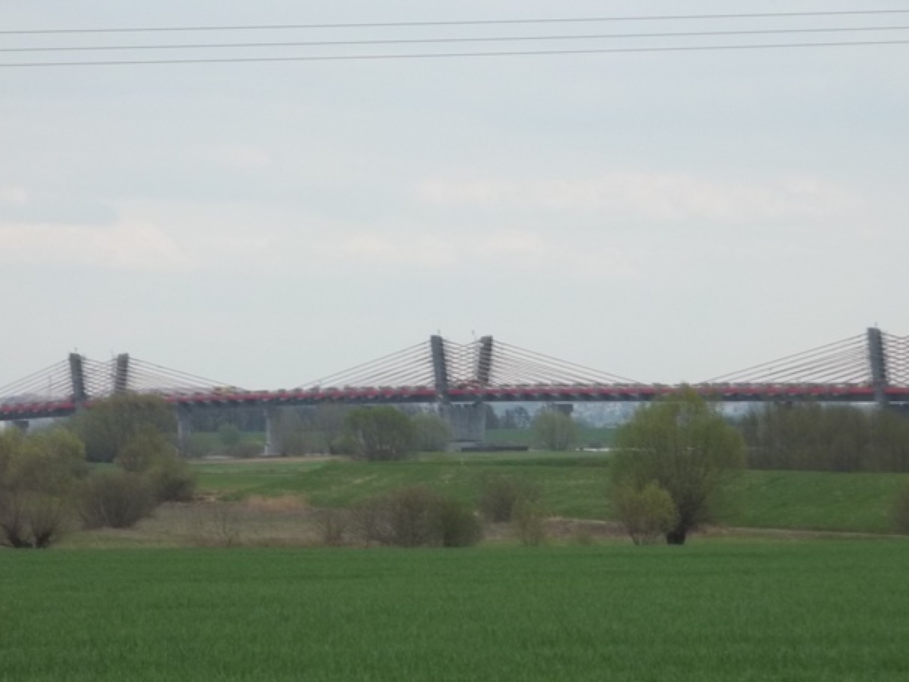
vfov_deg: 6.9
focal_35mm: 215
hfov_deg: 9.2
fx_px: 5647
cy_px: 390
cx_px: 556
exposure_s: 1/80
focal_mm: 29.5
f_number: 5.9
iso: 64
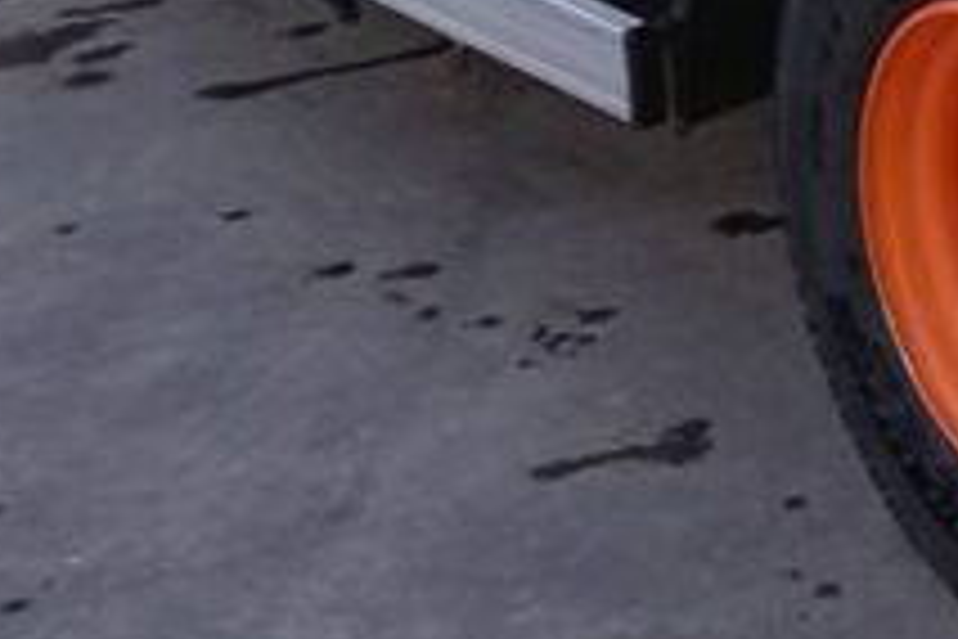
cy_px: -842
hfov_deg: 14.8
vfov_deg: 9.8
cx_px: 1583
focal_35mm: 125
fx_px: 3326
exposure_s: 1/50
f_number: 2
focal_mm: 4.6
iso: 100
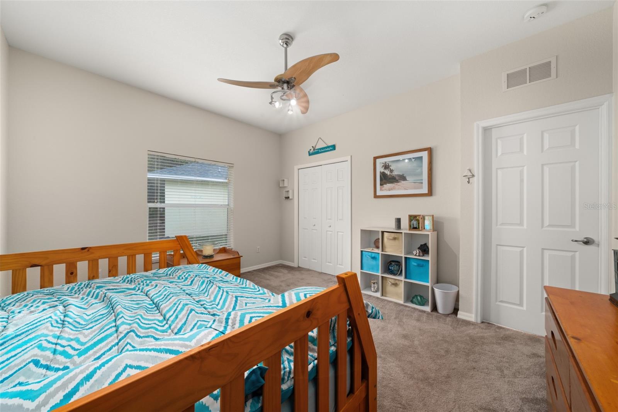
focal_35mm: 13
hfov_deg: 108.3
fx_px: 223
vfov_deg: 85.4
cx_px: 309
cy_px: 206
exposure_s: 1/3
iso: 400
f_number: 11
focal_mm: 13
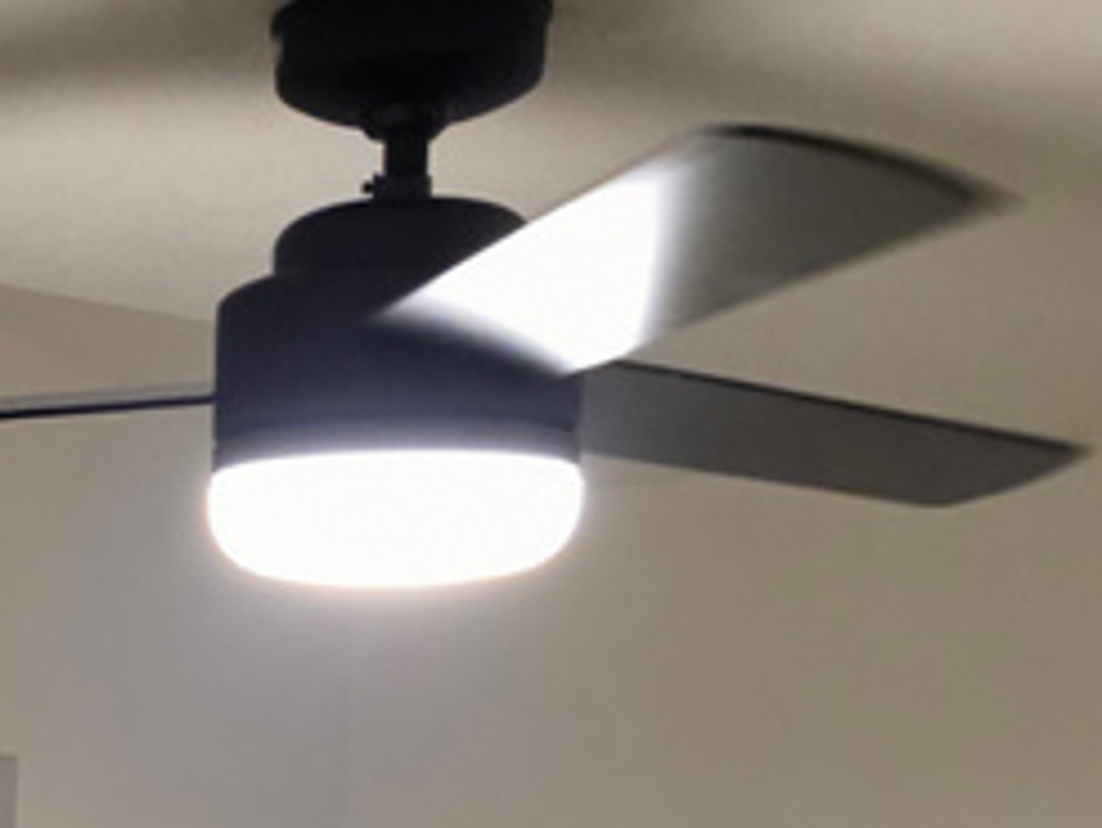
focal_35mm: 96
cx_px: -292
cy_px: 1251
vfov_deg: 14.4
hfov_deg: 19.1
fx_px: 3058
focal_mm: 6.3
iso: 800
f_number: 1.7
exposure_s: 1/120
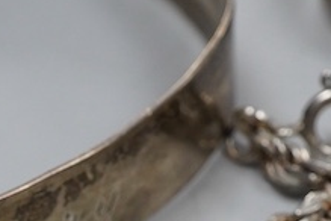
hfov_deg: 11.1
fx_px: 1701
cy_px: 312
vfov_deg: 7.3
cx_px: 180
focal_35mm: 185
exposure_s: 1/125
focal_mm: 30
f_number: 13
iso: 1000
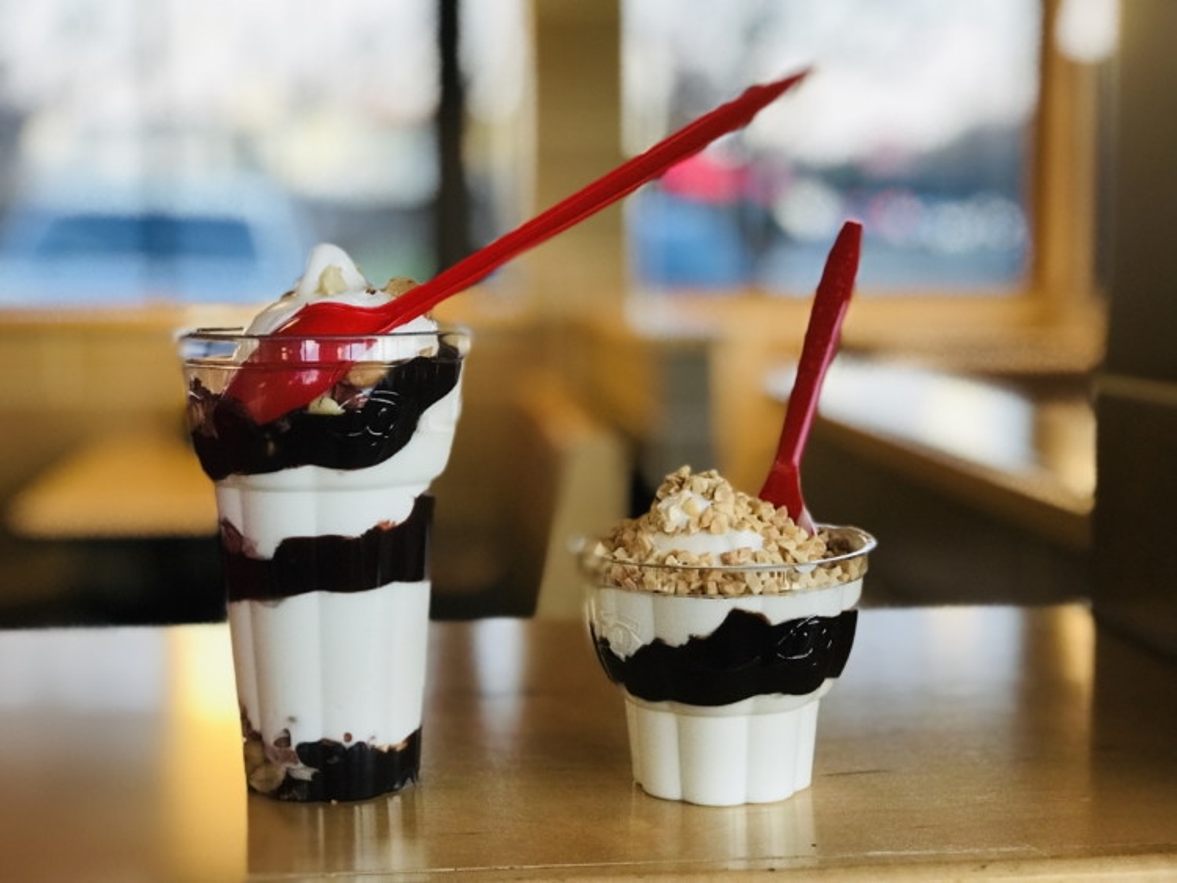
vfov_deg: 25.7
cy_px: 442
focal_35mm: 57
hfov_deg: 33.8
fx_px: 1939
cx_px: 588
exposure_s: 1/60
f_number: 2.8
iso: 160
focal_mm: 6.6
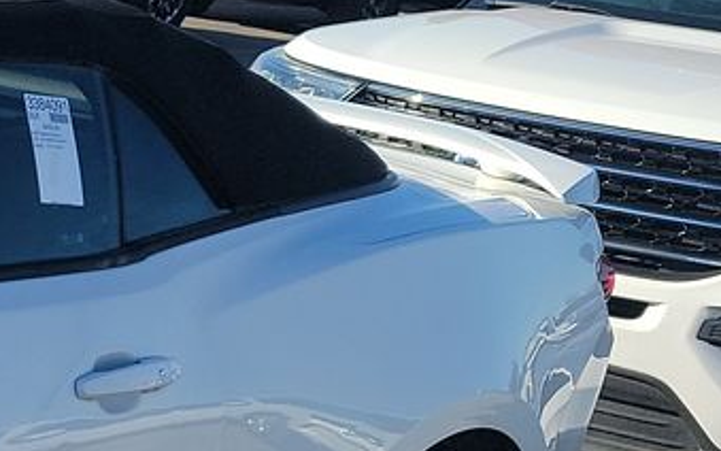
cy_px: 521
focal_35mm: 120
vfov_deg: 10.8
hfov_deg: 13.9
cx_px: -836
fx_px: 2358
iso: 50
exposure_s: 1/756
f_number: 1.8
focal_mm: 6.7
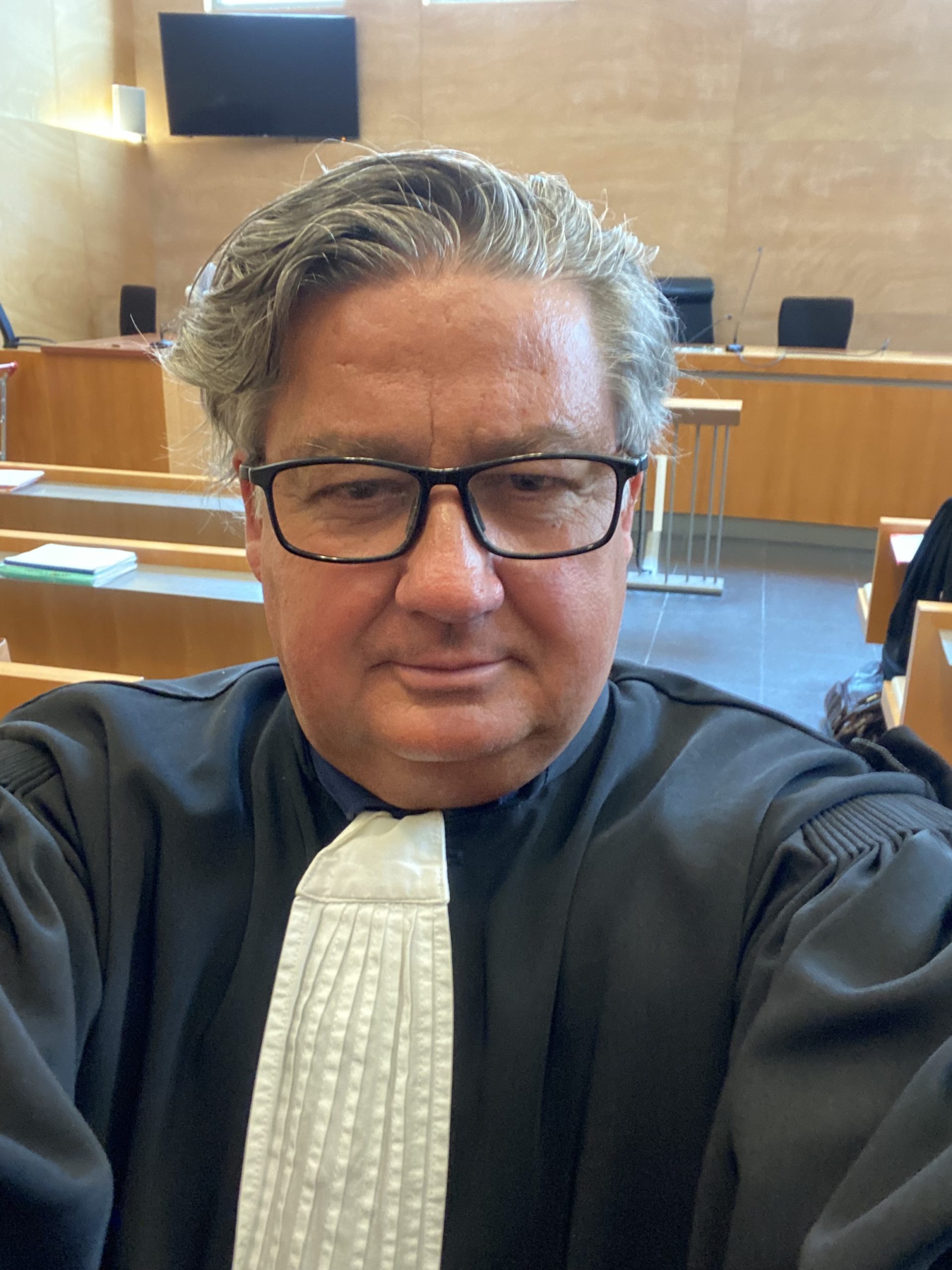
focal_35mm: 30
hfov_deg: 46.8
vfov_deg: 60.0
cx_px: 476
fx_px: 1100
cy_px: 635
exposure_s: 1/25
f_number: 2.2
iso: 400
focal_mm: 2.71
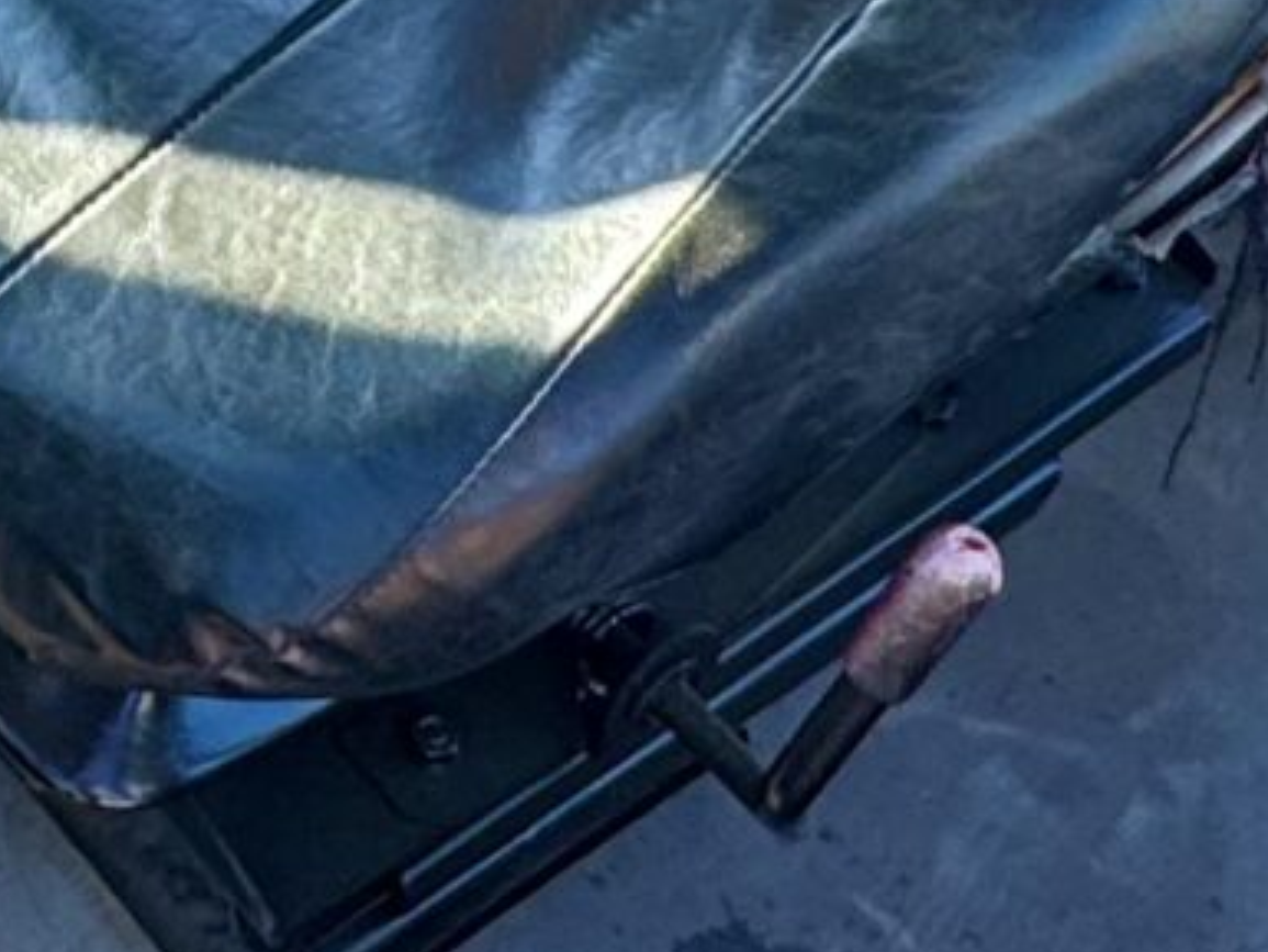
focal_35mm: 93
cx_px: -359
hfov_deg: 19.5
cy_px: -659
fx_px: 3408
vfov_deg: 14.4
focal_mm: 2.22
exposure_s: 1/116
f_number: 2.2
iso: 40
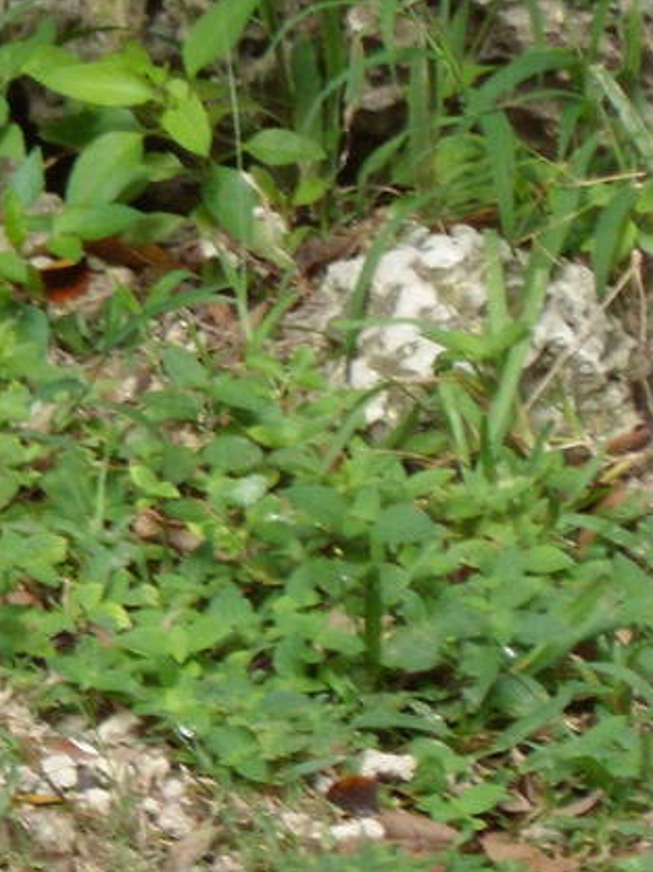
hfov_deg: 1.4
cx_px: -572
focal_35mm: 1034
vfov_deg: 1.9
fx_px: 26034
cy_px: 916
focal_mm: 46.8
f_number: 5.9
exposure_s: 1/60
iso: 120
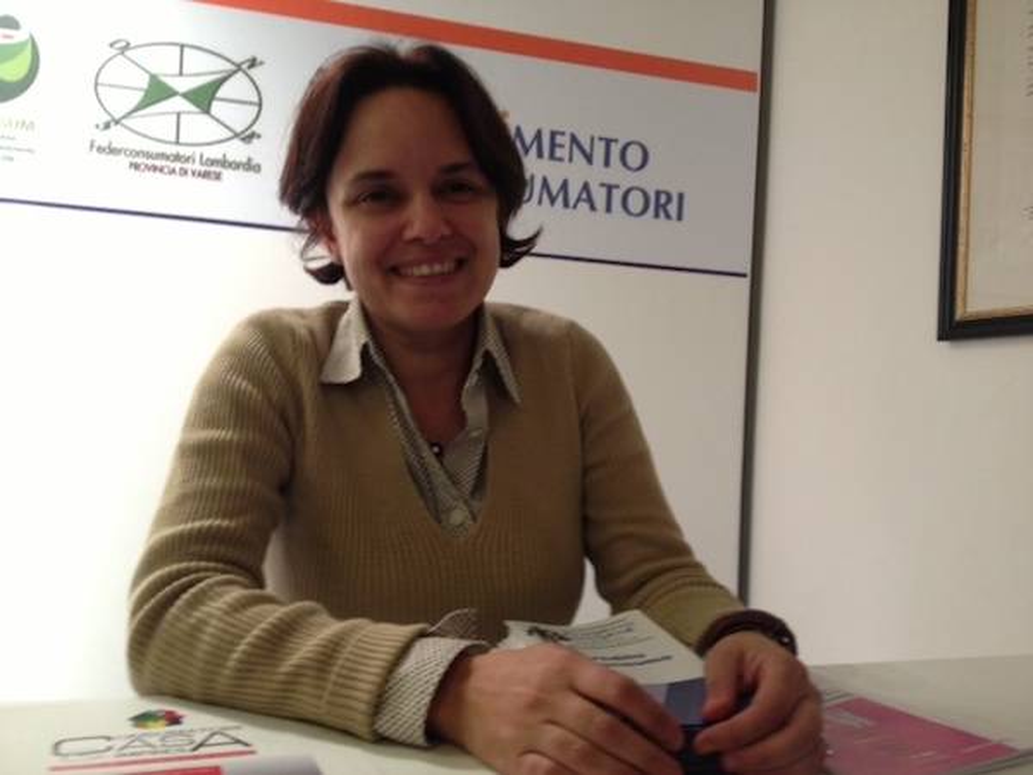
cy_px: 388
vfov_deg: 40.7
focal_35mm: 35
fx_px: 1044
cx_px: 516
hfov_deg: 52.6
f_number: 2.4
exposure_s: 1/20
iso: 100
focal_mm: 4.28
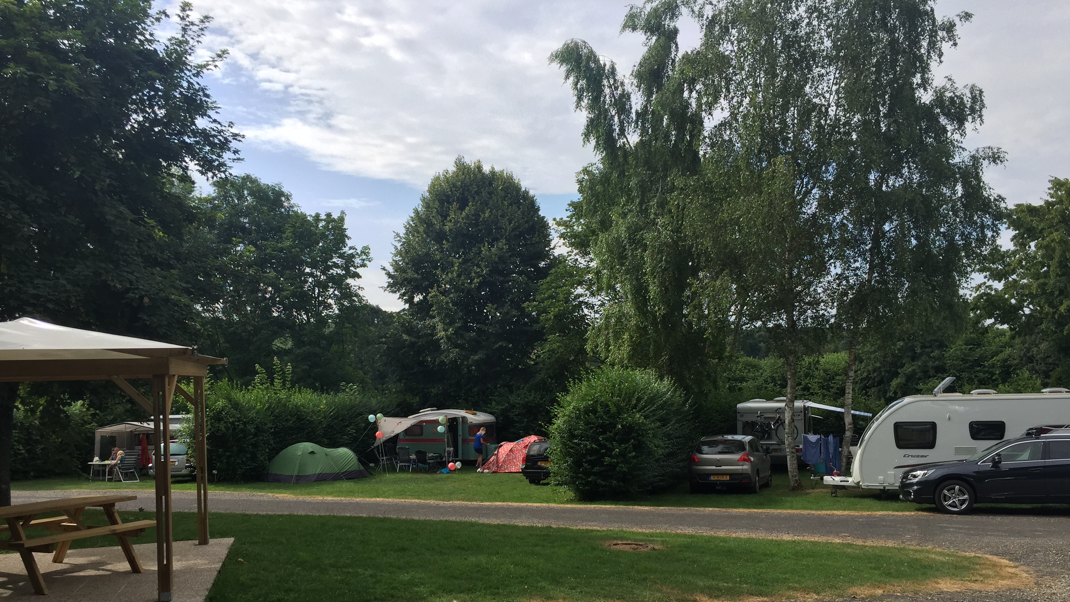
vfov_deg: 36.4
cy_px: 392
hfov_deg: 61.0
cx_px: 535
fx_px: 908
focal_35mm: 32
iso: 32
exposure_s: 1/1799
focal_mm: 4.15
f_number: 2.2
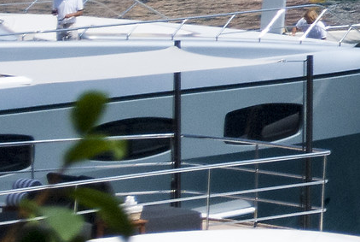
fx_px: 4697
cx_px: 978
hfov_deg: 4.3
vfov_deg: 2.9
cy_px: -404
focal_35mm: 469
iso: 400
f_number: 8
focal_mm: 55
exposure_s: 1/1250
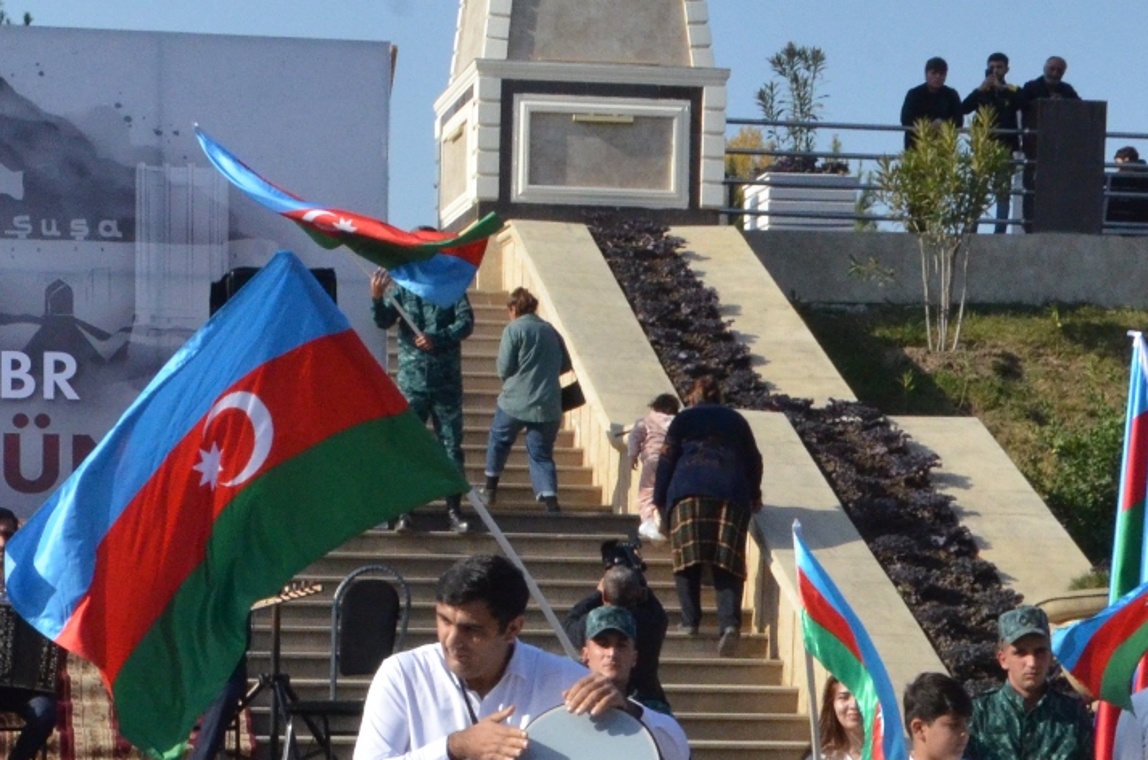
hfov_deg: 19.1
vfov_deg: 12.5
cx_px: 281
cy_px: 902
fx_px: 3386
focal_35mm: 106
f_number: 16
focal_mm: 25
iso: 2000
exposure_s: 1/1000
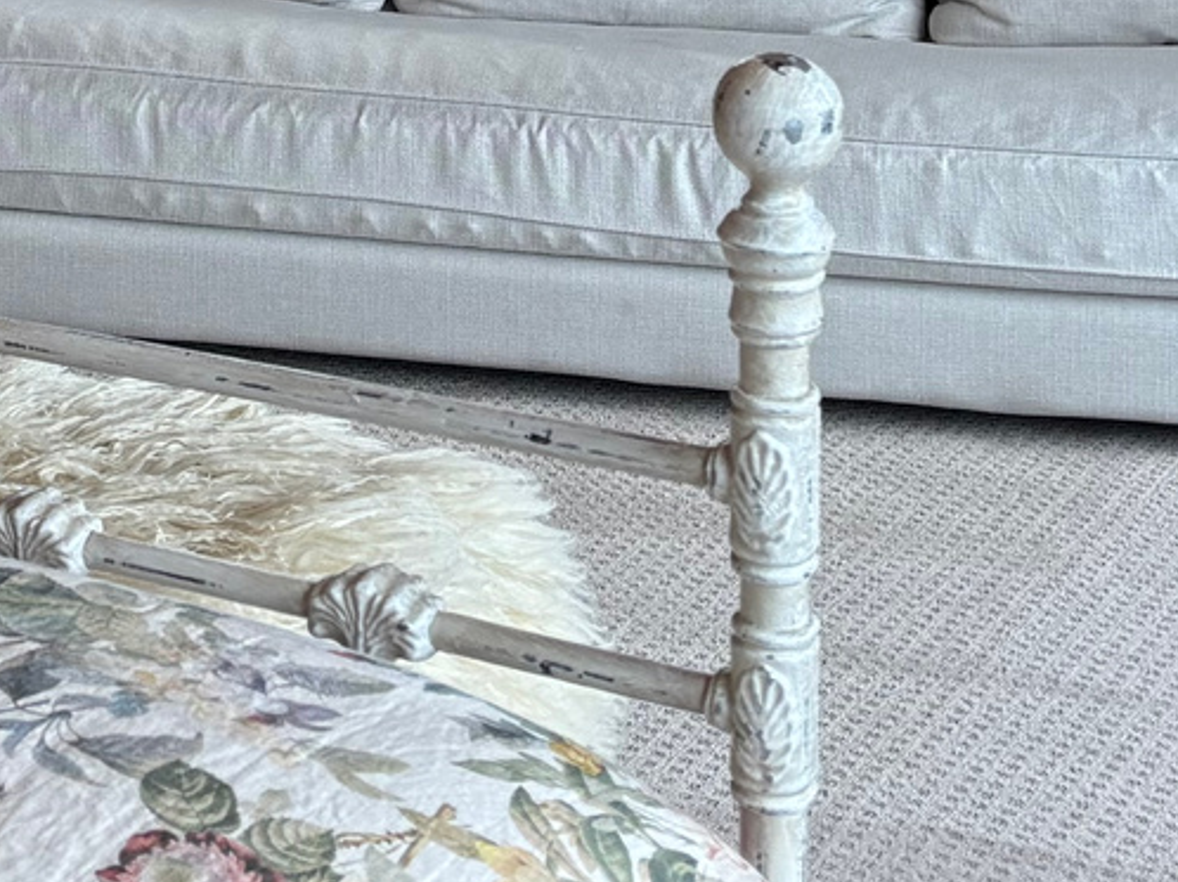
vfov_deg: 12.9
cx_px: 2
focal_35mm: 107
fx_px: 3640
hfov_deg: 17.9
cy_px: -523
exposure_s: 1/120
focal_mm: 5.96
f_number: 1.6
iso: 80
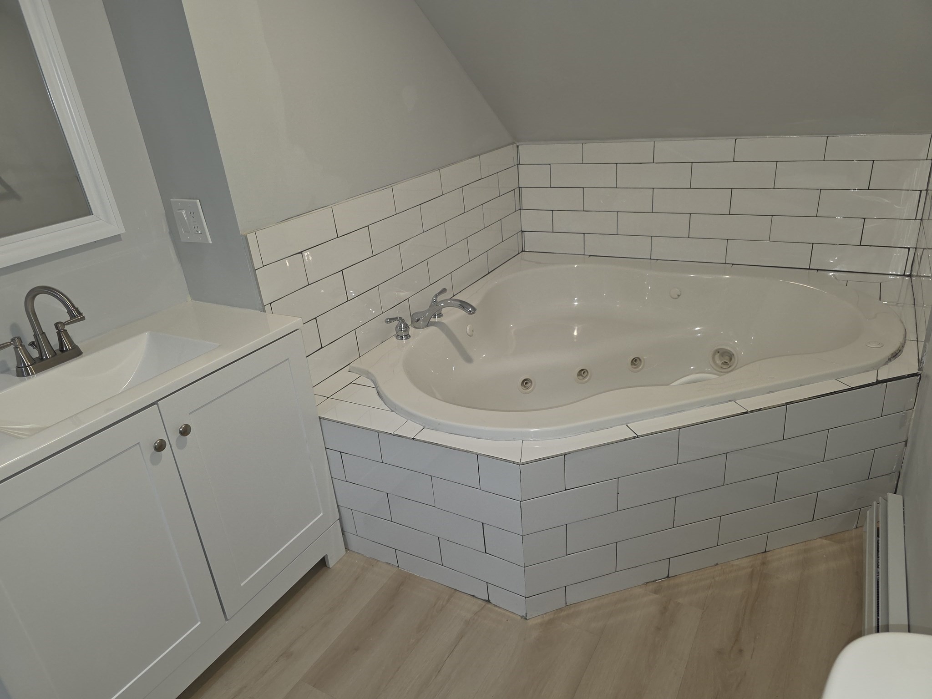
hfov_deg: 73.9
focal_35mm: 23
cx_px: 466
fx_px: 619
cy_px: 350
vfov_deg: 58.9
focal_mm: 6.3
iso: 100
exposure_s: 1/40
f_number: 1.7
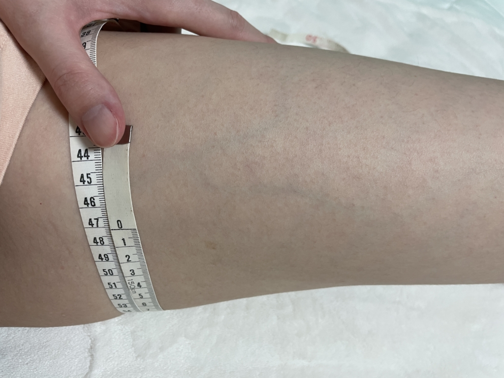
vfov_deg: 53.1
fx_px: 379
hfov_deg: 67.3
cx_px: 252
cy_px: 189
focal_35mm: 26
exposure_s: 1/60
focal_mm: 4.2
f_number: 1.6
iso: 125
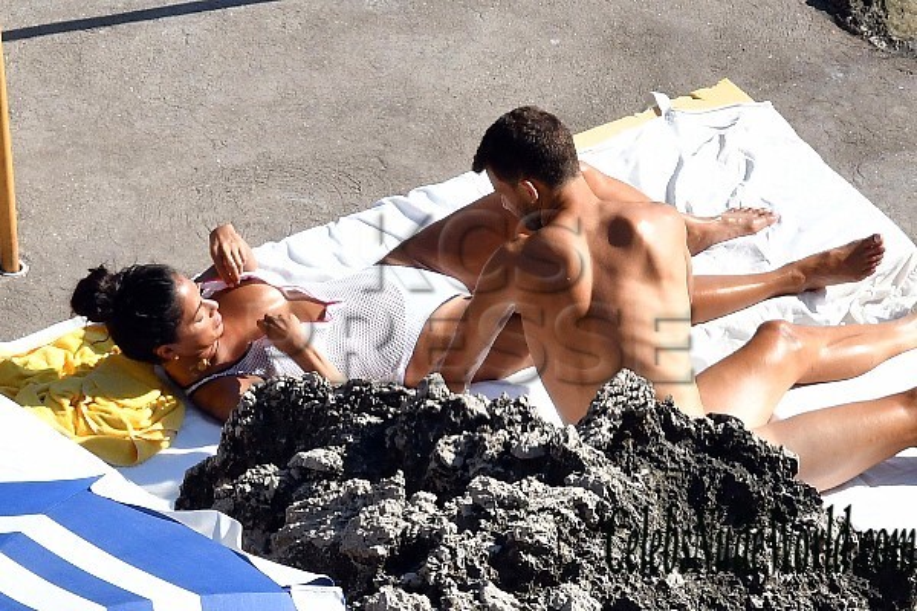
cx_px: 458
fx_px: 22923
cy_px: 306
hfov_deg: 2.3
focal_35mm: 900
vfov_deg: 1.5
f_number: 11
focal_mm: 600
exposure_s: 1/500
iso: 500
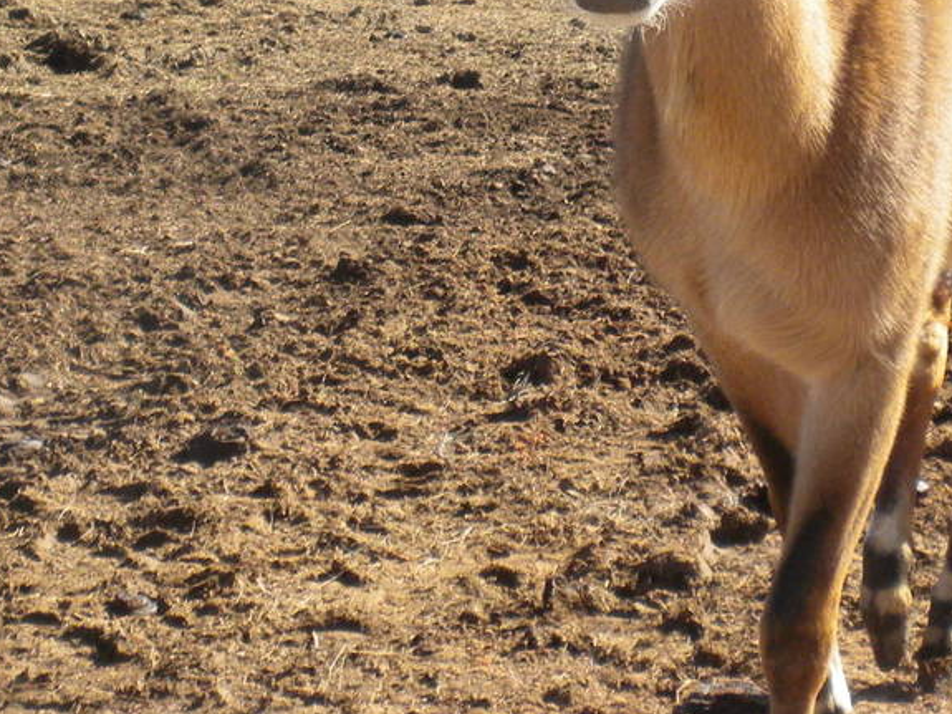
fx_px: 2832
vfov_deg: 14.2
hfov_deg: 19.1
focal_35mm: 103
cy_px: 17
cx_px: 483
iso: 76
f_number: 3.5
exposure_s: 1/499
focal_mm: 6.6
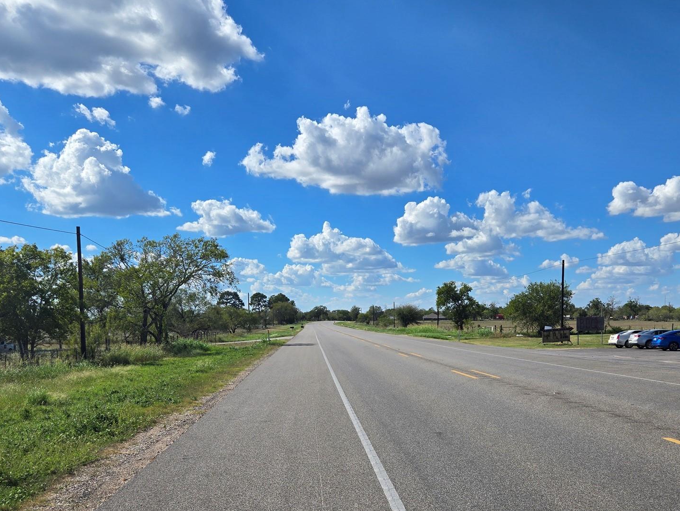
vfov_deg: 42.2
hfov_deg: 55.1
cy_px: 356
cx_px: 387
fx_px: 648
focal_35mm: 33
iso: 25
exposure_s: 1/2828
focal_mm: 5.4
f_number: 1.8
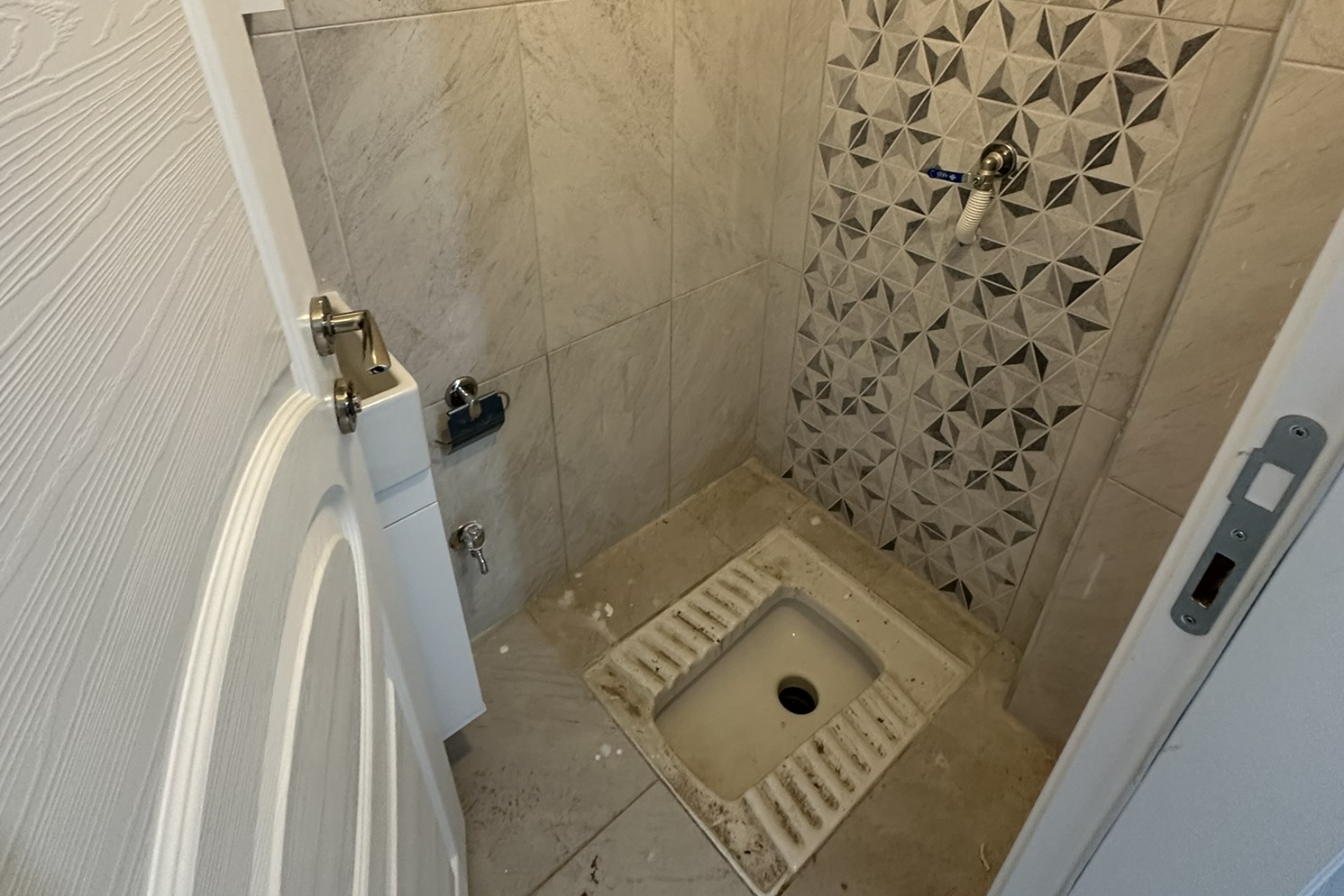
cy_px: 292
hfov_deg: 84.0
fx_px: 747
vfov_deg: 60.3
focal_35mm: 20
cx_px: 662
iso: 250
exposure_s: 1/50
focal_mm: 2.22
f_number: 2.2
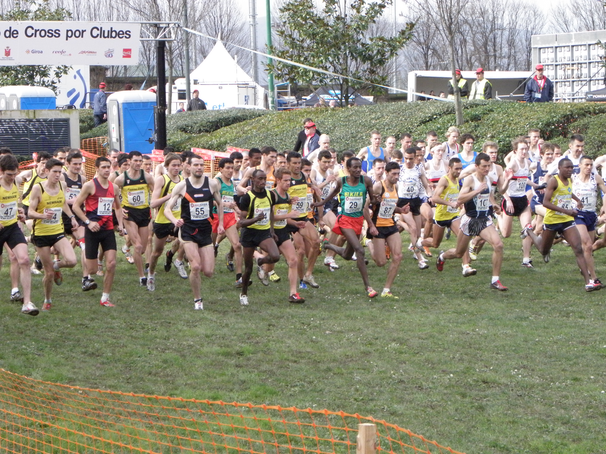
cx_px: 303
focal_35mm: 126
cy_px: 227
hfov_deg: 15.6
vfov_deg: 11.8
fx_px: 2206
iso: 400
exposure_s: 1/800
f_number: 4.4
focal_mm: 22.44
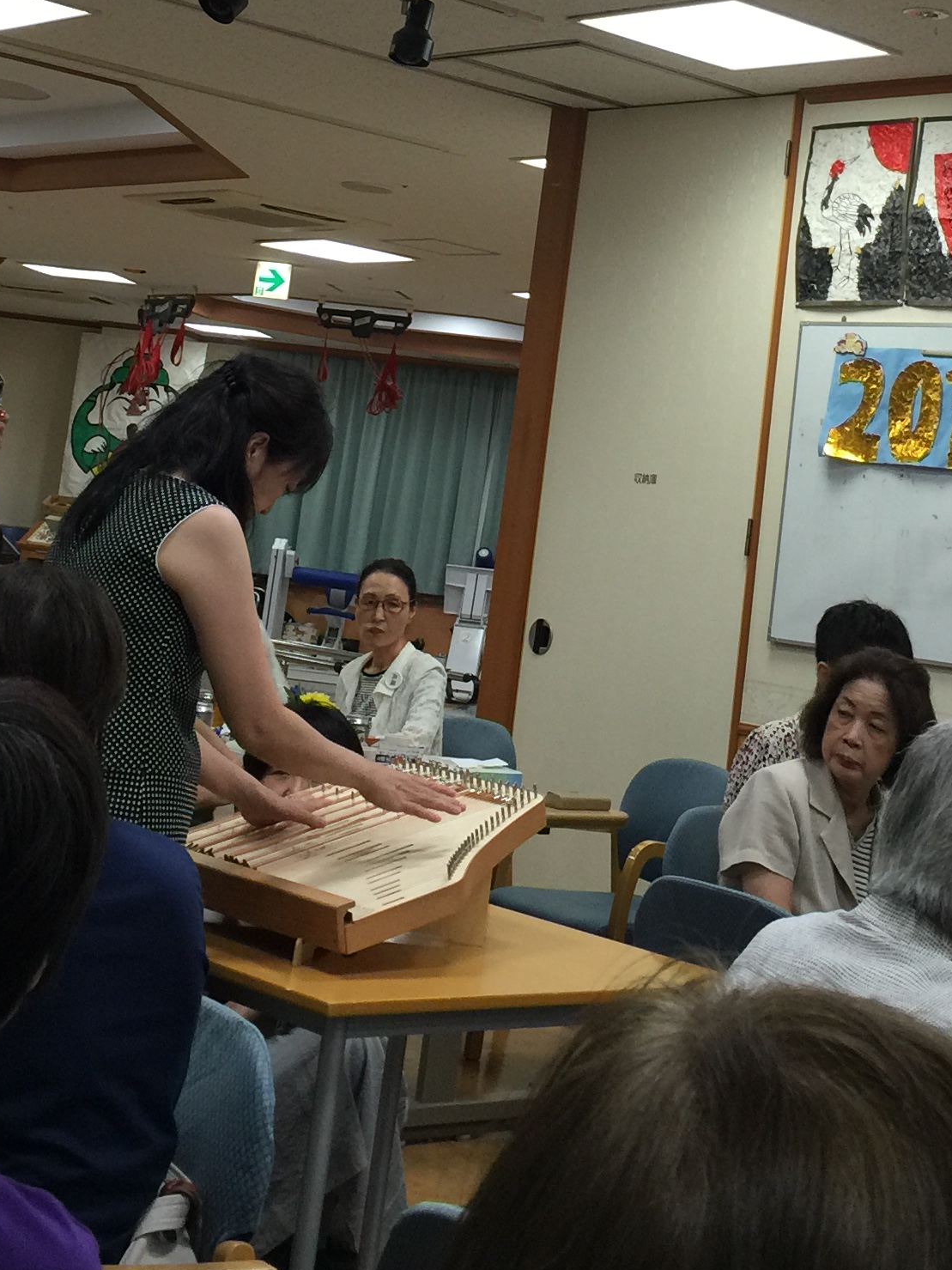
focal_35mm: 64
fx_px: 2347
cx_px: 628
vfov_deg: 29.0
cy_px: 106
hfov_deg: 22.8
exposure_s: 1/33
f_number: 2.2
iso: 50
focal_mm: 4.15
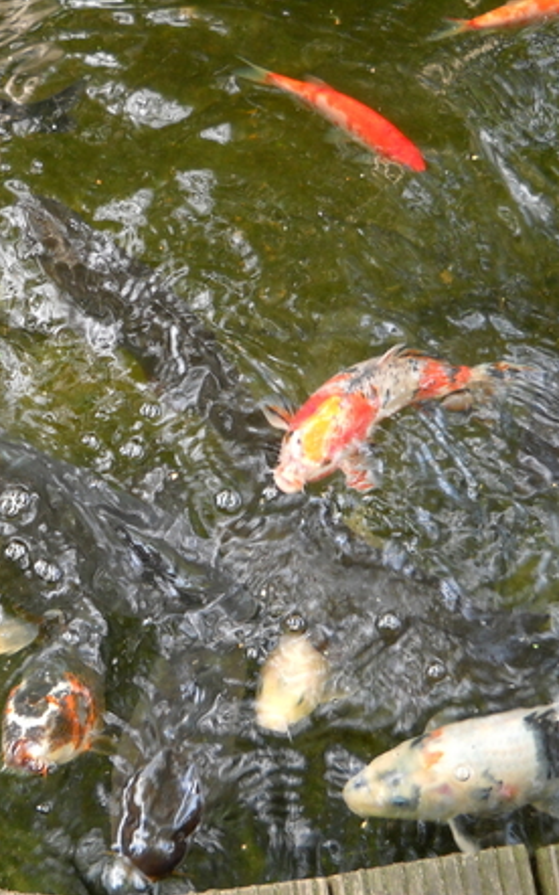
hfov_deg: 21.2
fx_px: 1439
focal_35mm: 59
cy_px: 445
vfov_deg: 34.6
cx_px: 2
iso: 175
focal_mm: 6.72
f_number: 3.1
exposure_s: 1/60
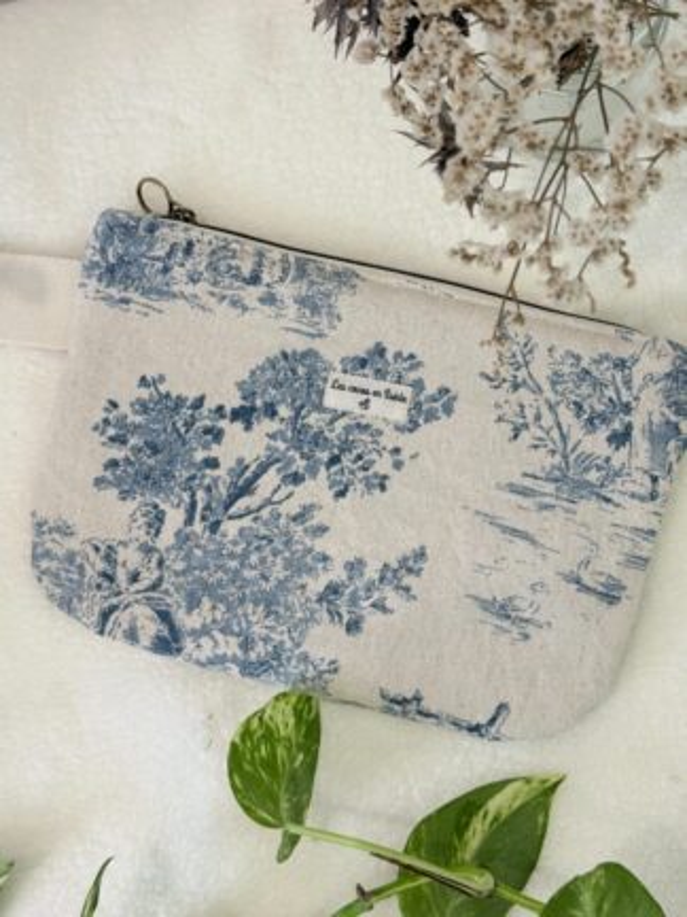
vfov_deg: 39.7
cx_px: 344
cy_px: 458
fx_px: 1270
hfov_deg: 30.3
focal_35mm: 48
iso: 125
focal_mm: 6.76
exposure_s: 1/60
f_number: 1.78
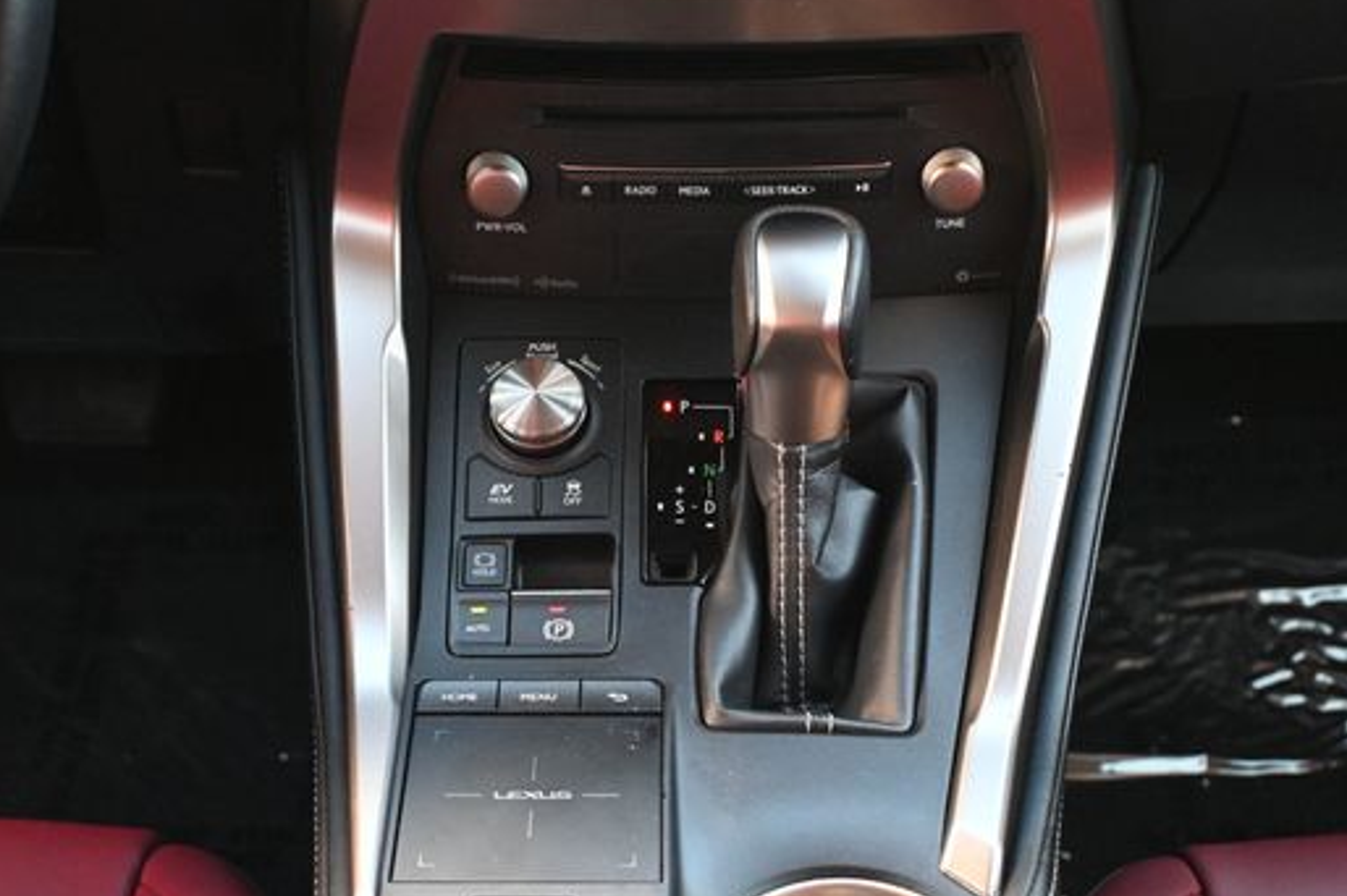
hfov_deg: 35.1
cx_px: 687
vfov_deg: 23.7
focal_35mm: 57
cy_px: 540
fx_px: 2129
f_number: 4.8
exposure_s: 1/125
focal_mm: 30.5
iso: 3200
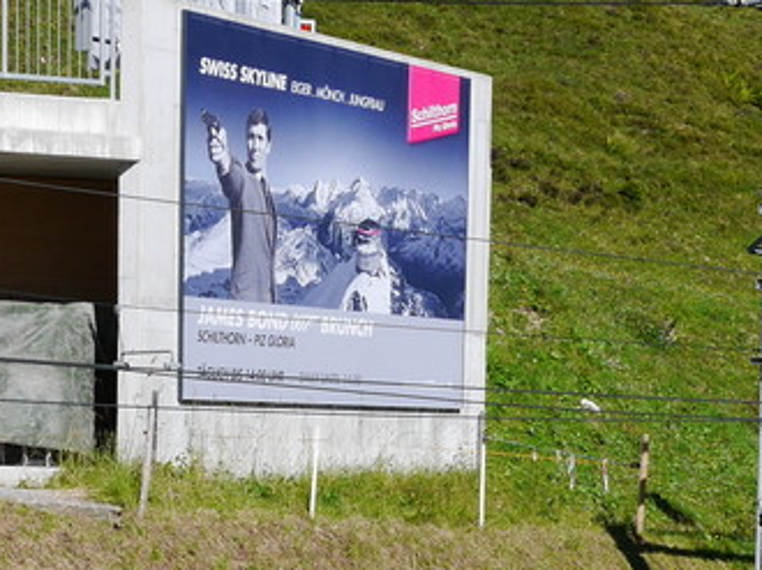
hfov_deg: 15.0
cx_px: 561
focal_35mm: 131
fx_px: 2882
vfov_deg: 11.0
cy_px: 794
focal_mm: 18
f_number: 8
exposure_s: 1/500
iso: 160
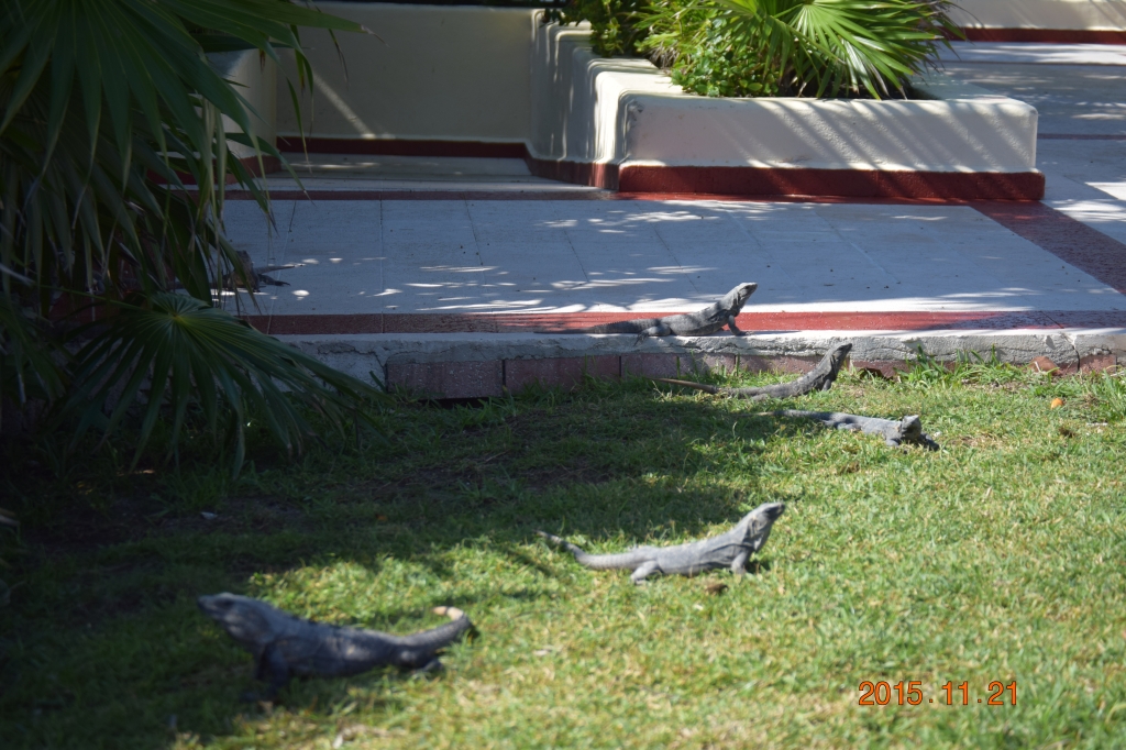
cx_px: 563
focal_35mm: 99
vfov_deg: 13.8
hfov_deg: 20.6
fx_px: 3095
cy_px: 375
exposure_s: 1/1250
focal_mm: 66
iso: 200
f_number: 4.2
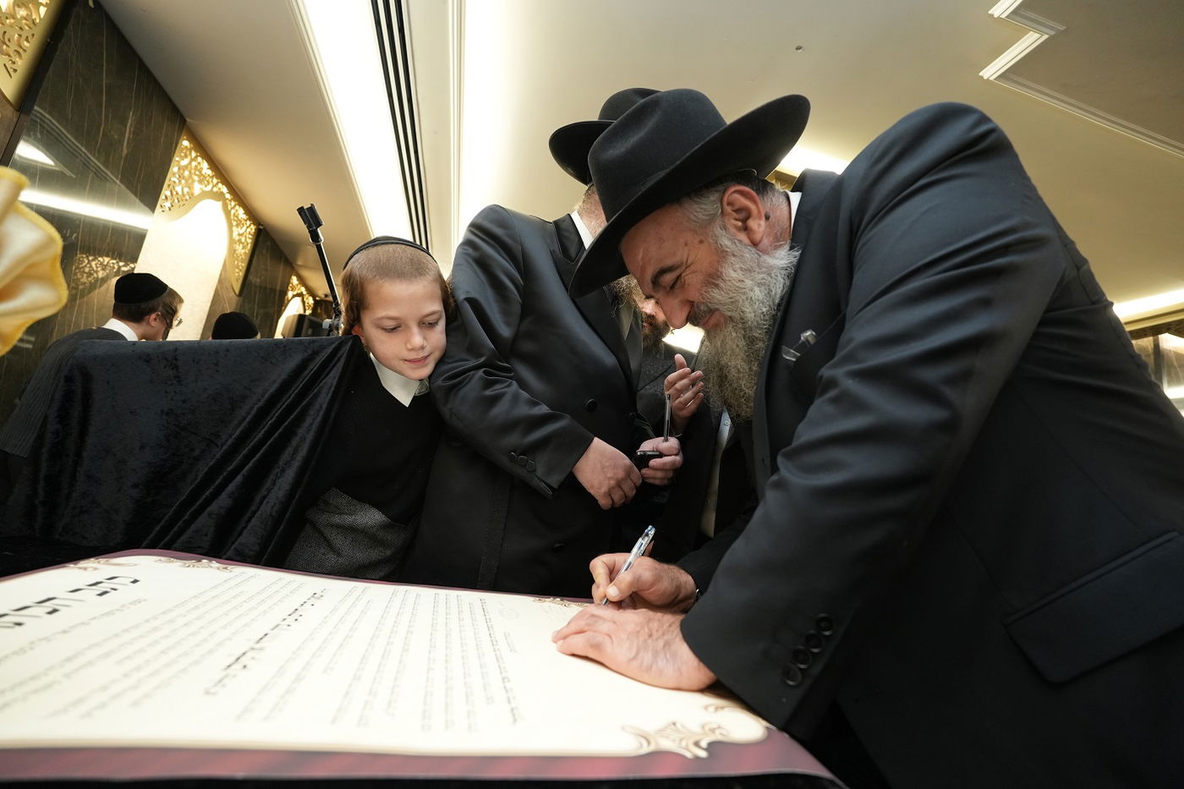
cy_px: 394
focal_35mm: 16
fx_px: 526
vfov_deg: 73.7
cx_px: 592
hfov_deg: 96.7
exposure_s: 1/200
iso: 2000
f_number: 4
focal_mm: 16
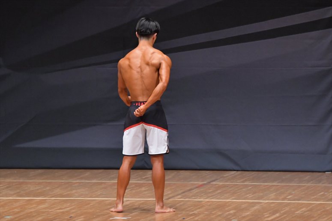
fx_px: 2765
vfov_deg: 4.6
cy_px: 110
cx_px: 166
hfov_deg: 6.9
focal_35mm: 300
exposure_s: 1/400
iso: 6400
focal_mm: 200
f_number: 5.6
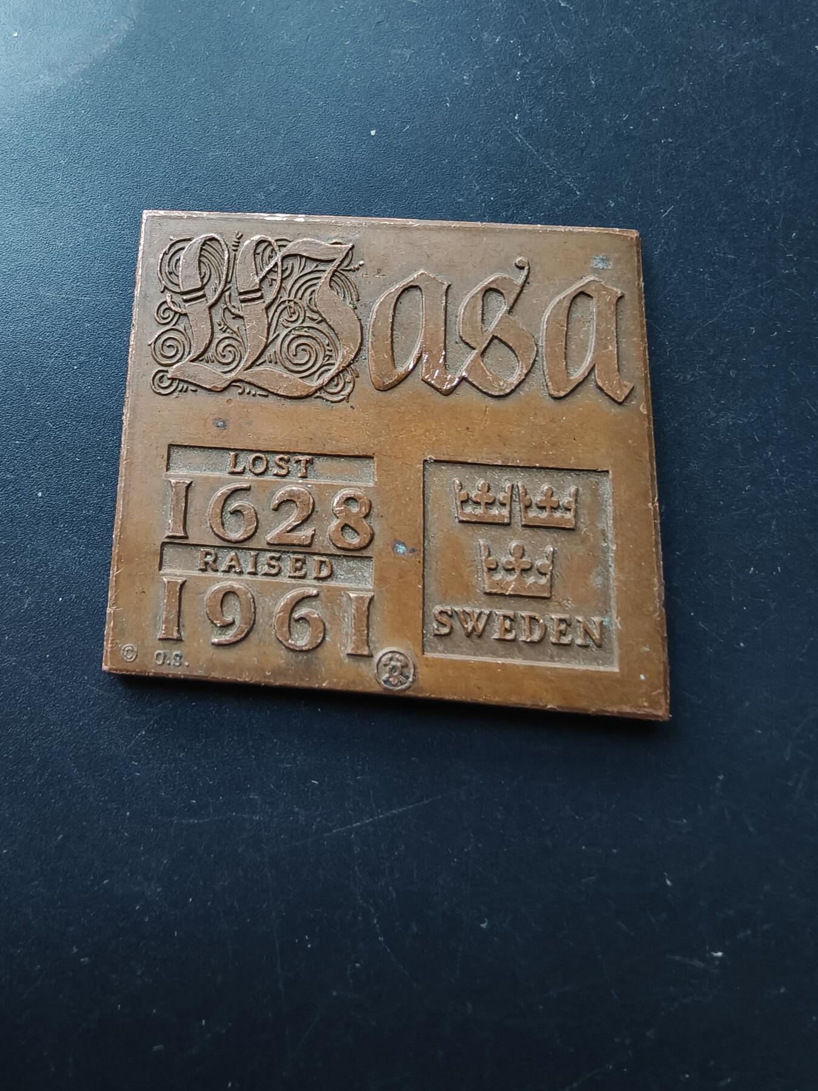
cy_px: 546
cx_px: 409
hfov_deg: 58.9
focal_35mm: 23
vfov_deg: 73.9
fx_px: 725
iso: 2000
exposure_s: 1/17.7
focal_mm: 2.32
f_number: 2
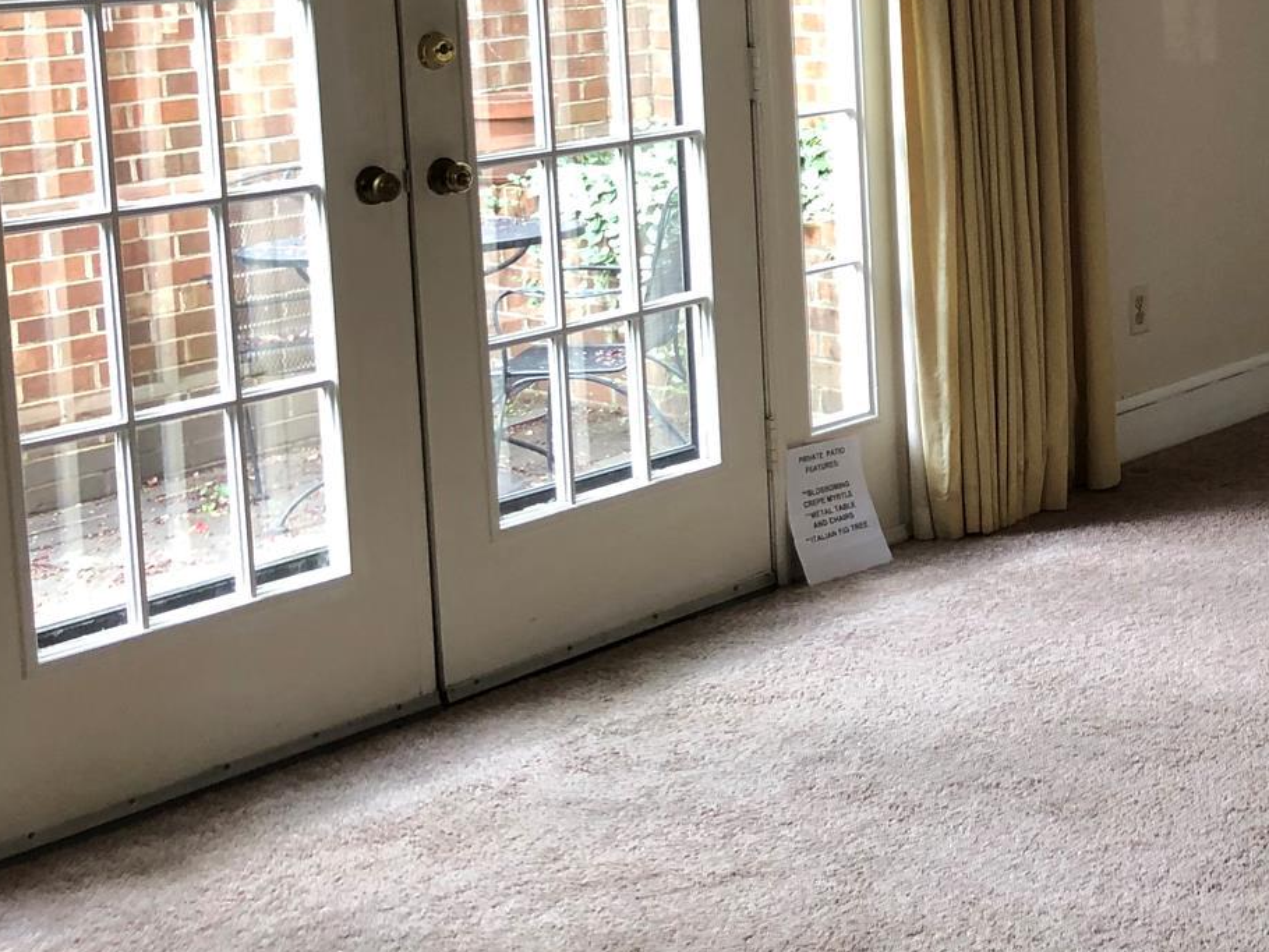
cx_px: 1369
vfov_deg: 22.8
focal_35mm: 63
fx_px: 2310
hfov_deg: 28.2
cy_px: 112
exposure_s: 1/20
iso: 40
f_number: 1.8
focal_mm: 3.99
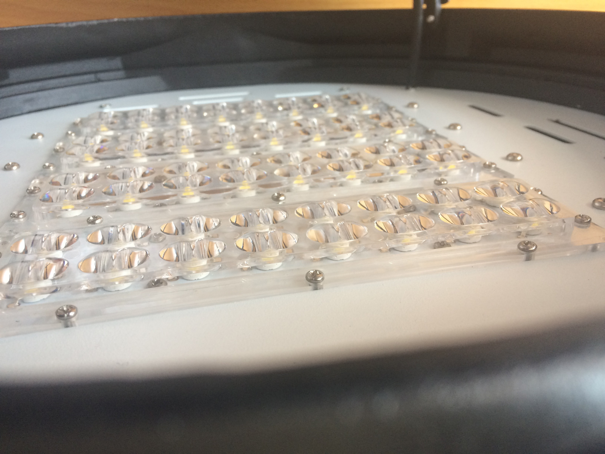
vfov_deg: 48.2
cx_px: 302
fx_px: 507
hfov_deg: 61.7
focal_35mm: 29
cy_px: 227
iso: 100
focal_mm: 4.15
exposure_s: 1/33
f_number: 2.2
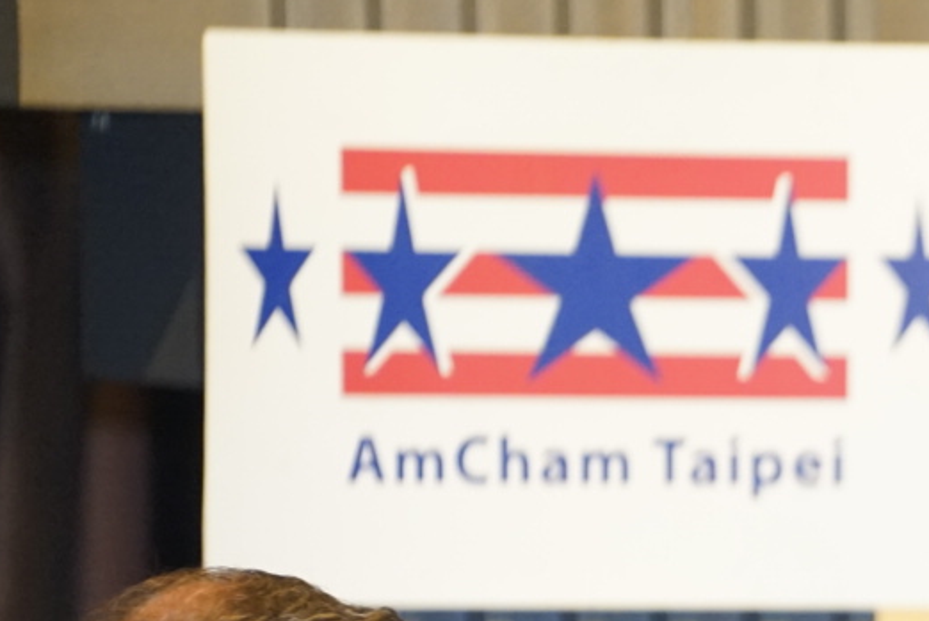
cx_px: 1205
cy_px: 943
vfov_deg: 2.2
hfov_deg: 3.3
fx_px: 15987
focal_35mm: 619
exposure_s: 1/160
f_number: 4
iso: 3200
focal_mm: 200
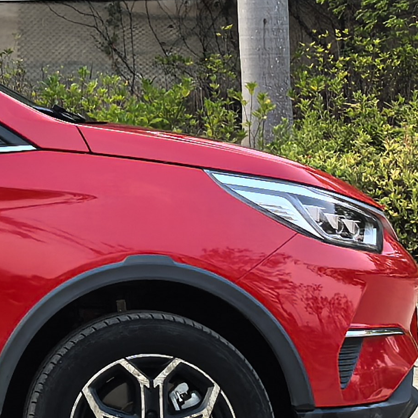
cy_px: -25
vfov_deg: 10.6
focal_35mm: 163
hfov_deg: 10.1
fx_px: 2227
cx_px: -354
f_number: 2
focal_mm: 6.98
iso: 50
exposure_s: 1/287
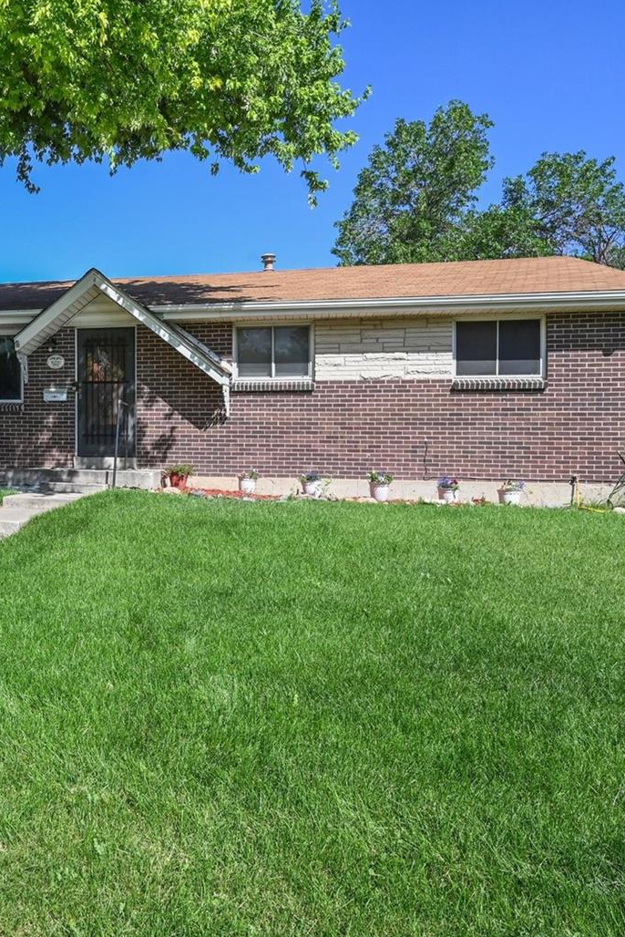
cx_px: 111
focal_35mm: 29
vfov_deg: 64.0
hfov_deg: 42.9
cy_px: 455
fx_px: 749
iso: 400
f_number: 11
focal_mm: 18.5
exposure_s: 1/400
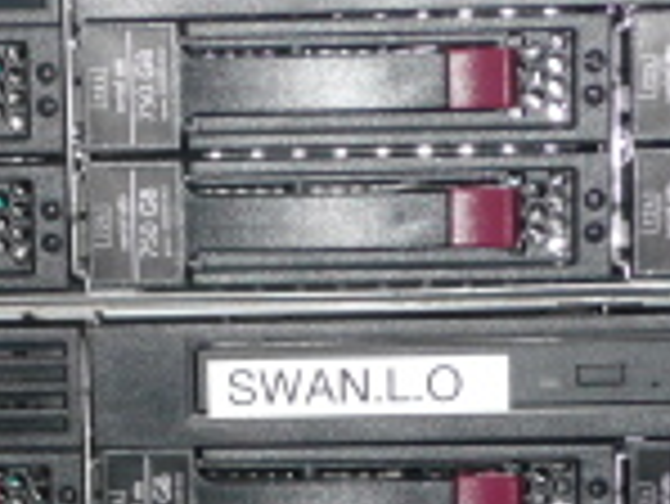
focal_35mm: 172
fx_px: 3332
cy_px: 333
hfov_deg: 11.4
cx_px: 63
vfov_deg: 8.6
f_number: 4.2
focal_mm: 8.2
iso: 125
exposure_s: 1/30
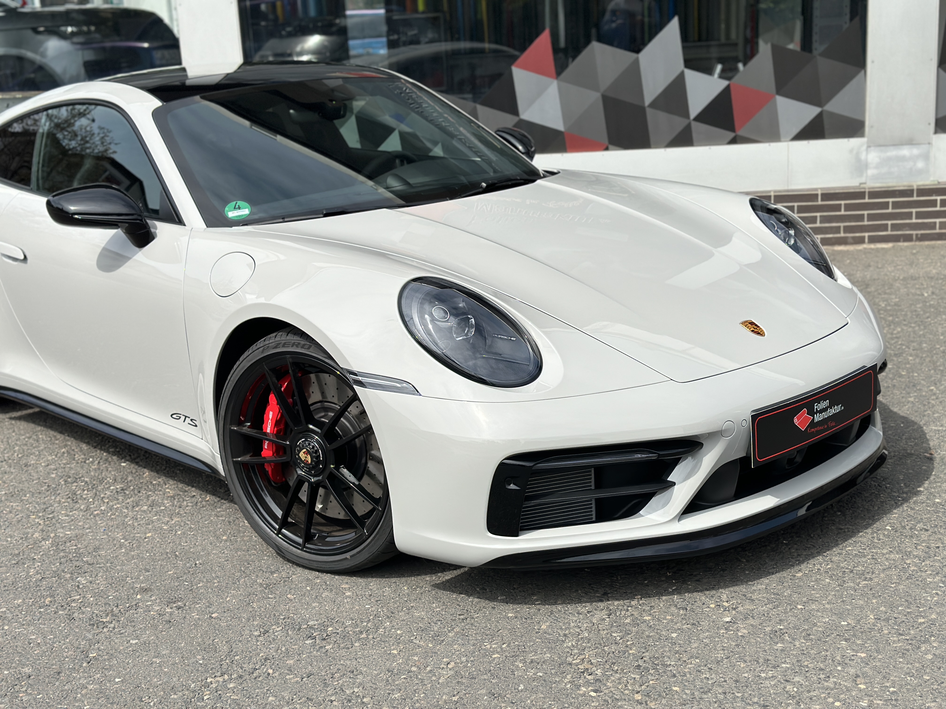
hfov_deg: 39.7
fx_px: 1312
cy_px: 354
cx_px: 473
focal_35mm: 48
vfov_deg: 30.3
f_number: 1.78
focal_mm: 6.86
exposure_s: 1/7092
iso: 100
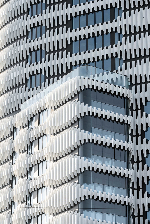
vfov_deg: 15.8
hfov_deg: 10.5
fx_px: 813
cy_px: 112
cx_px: 75
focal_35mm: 130
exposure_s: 1/400
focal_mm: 130
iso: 200
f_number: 5.6
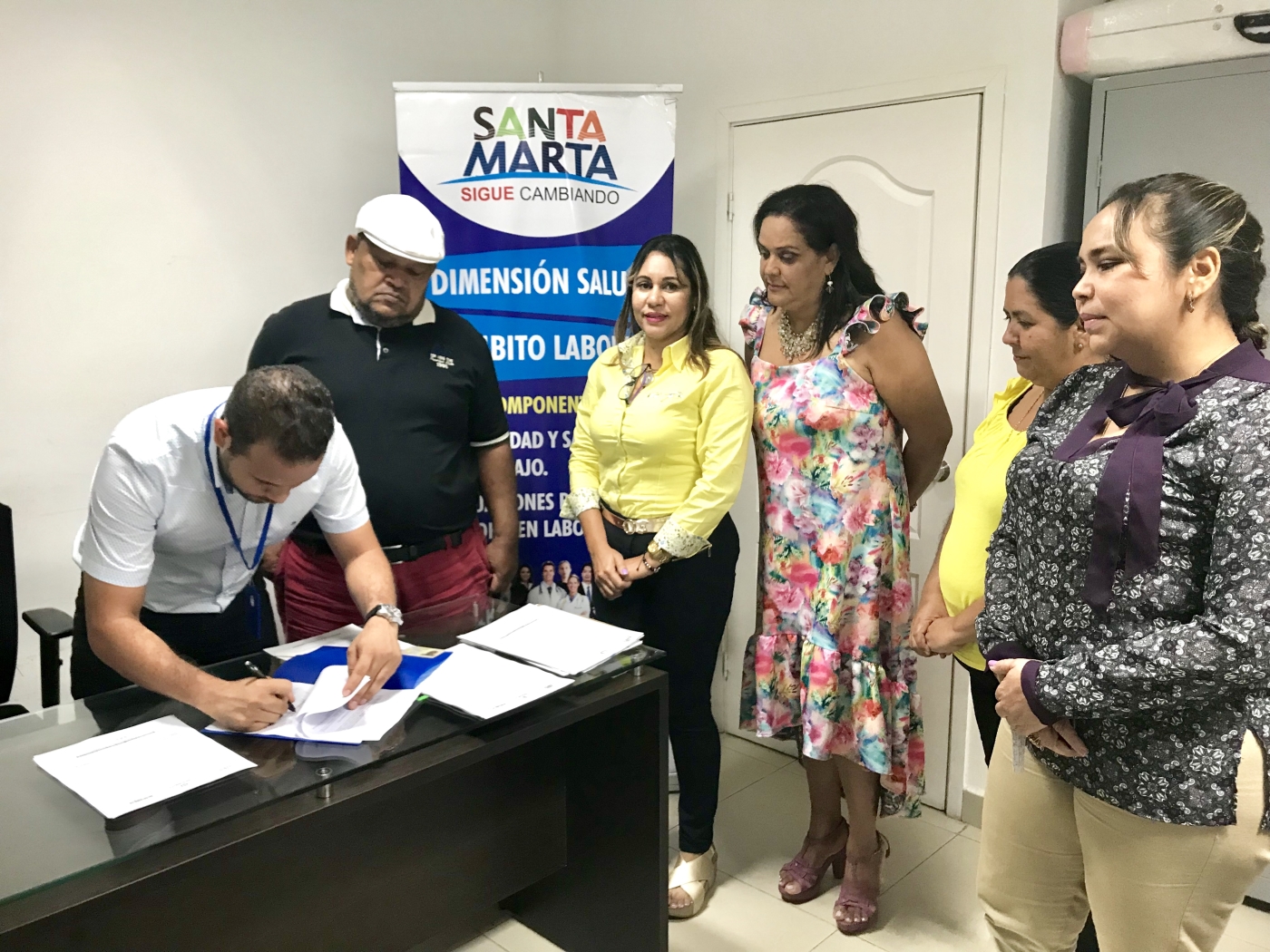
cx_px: 635
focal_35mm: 28
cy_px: 476
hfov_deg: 63.4
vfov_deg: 49.7
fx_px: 1027
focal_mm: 3.99
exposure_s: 1/15
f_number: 1.8
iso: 40
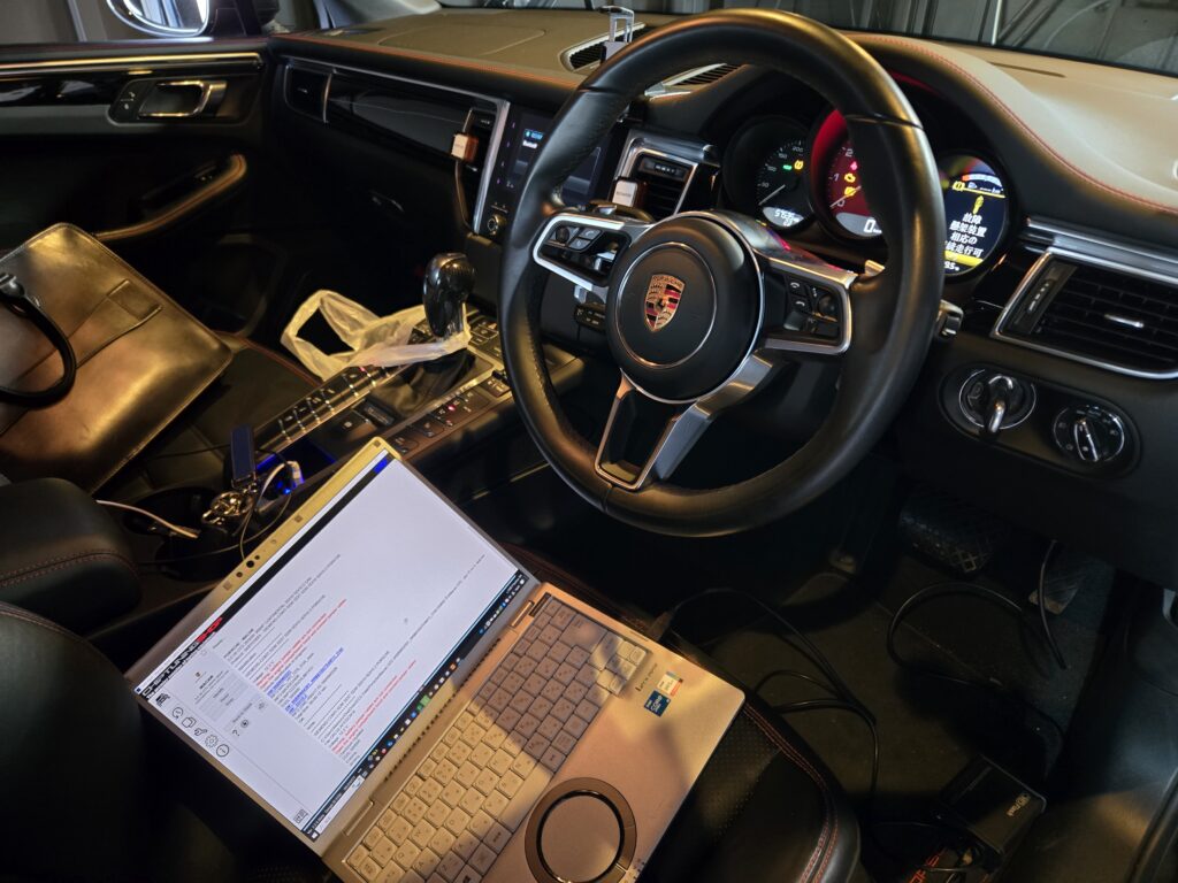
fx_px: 783
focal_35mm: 23
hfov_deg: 73.9
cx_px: 589
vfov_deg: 58.9
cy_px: 442
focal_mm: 5.4
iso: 640
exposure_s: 1/33
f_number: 1.8
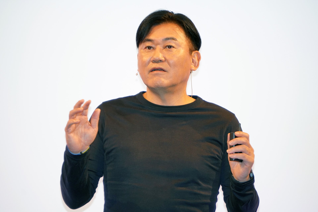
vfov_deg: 4.4
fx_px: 2782
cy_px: 106
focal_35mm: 315
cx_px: 159
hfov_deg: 6.5
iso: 800
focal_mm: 210
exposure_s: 1/100
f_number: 6.3
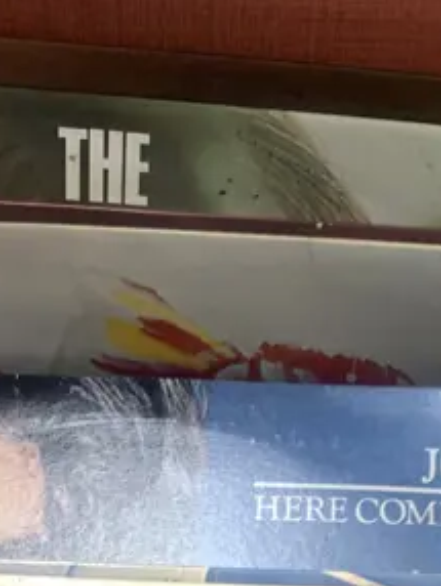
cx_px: 119
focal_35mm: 93
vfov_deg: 17.9
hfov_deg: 15.9
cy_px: 975
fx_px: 1577
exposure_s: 1/50
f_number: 1.8
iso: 64
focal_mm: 4.25
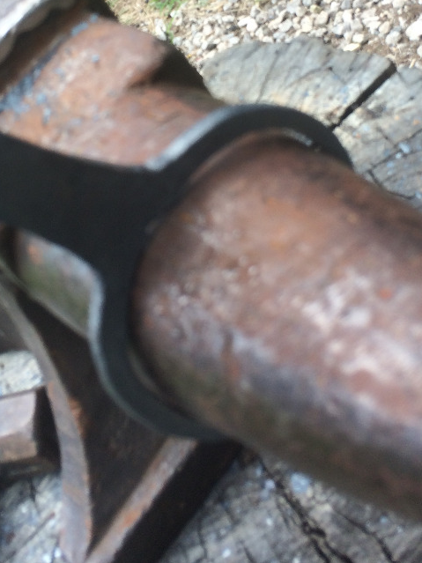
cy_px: 99
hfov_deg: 29.7
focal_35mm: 49
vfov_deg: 37.3
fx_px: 797
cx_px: 201
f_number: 2.2
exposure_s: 1/789
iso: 32
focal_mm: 4.15
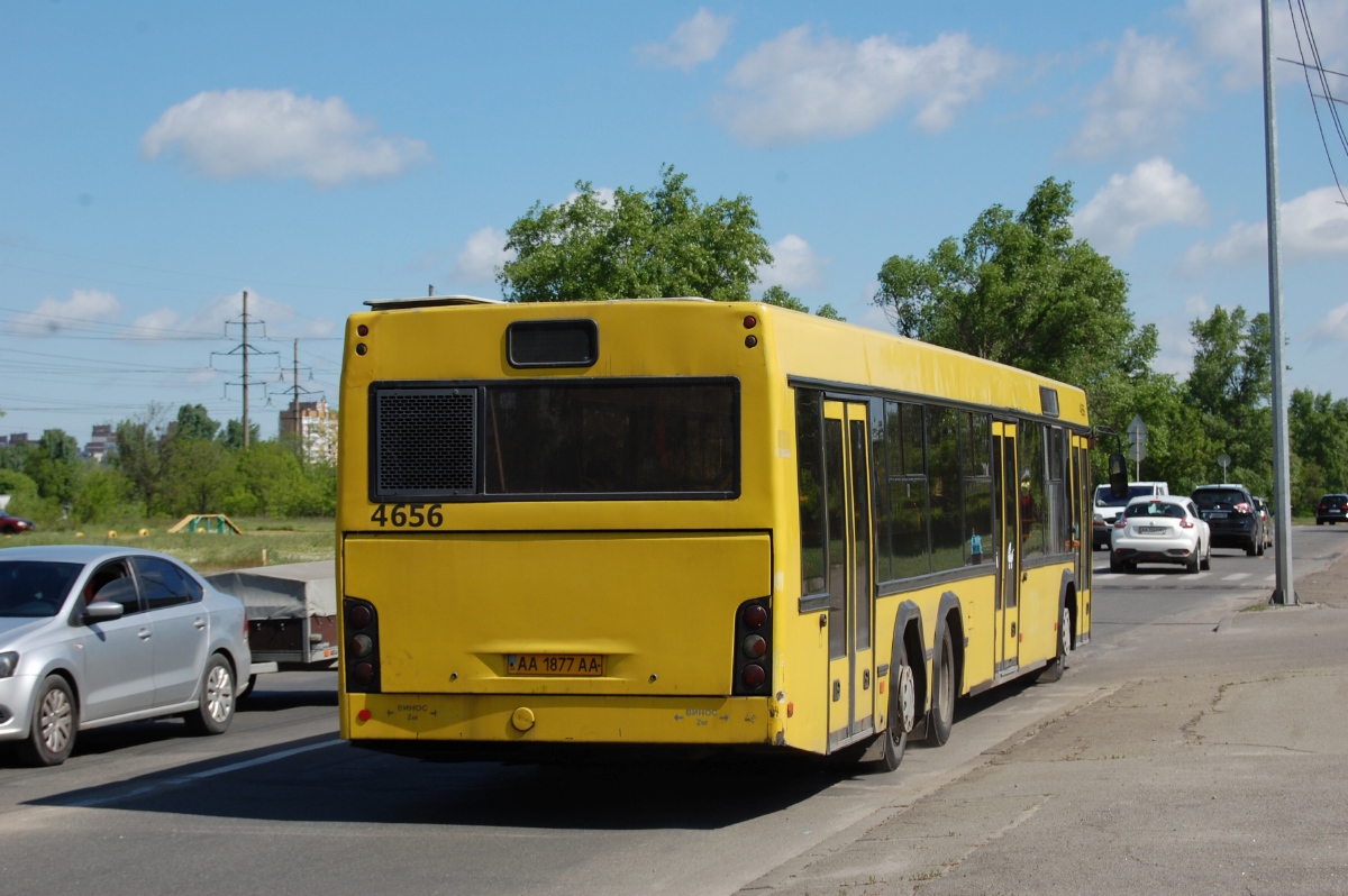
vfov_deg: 16.5
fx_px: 3087
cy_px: 448
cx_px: 674
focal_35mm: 82
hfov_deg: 24.6
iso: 200
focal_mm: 55
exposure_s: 1/400
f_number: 10
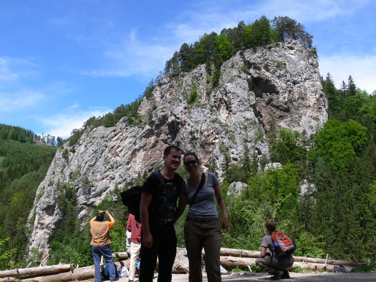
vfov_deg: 40.7
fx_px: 380
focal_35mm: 35
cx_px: 188
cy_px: 141
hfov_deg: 52.6
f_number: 5.6
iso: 80
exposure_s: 1/320
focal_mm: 7.4
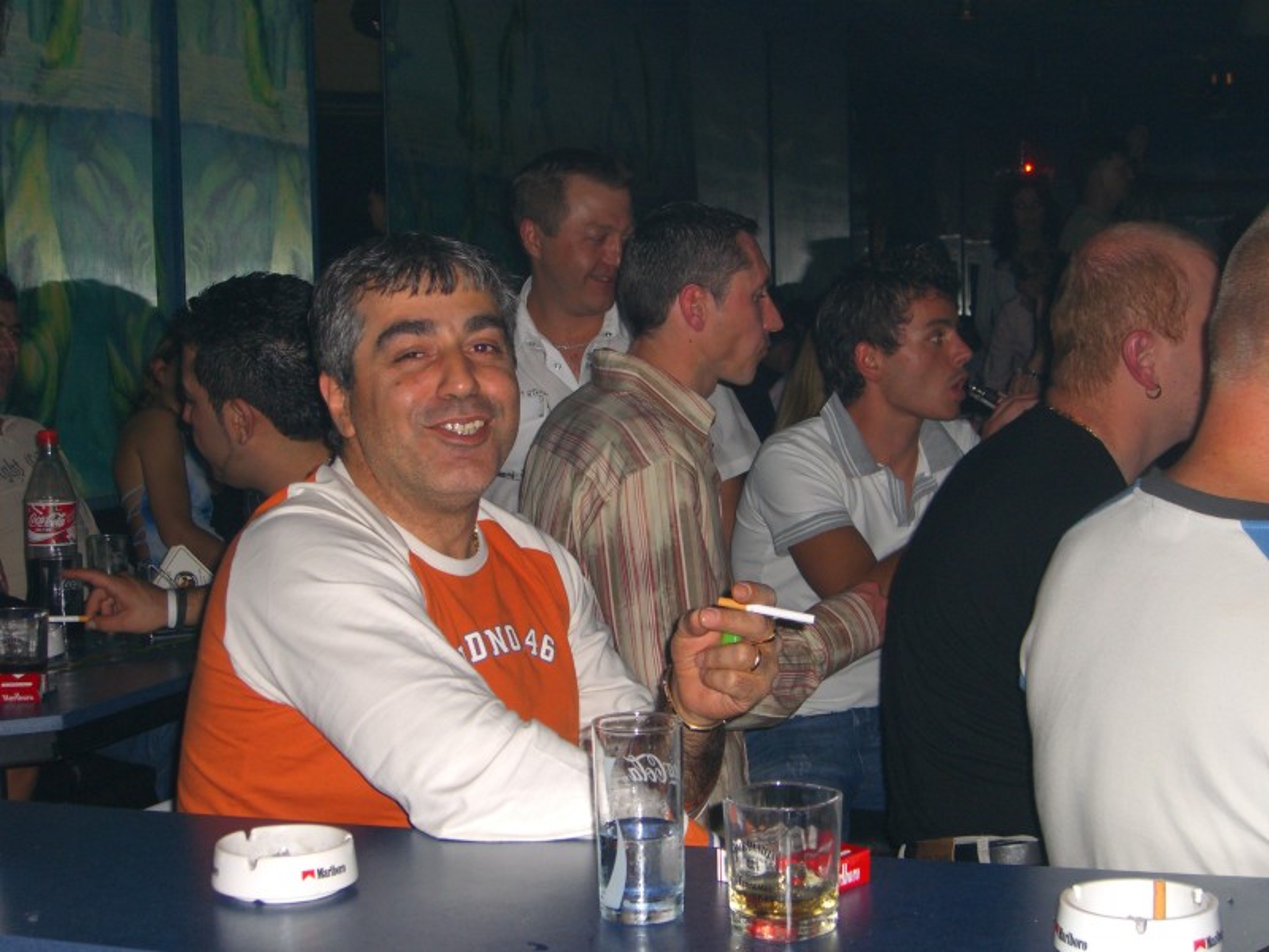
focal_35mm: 57
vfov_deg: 25.7
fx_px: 2090
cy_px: 476
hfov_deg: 33.8
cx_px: 634
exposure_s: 1/60
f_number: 3.6
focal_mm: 11.8
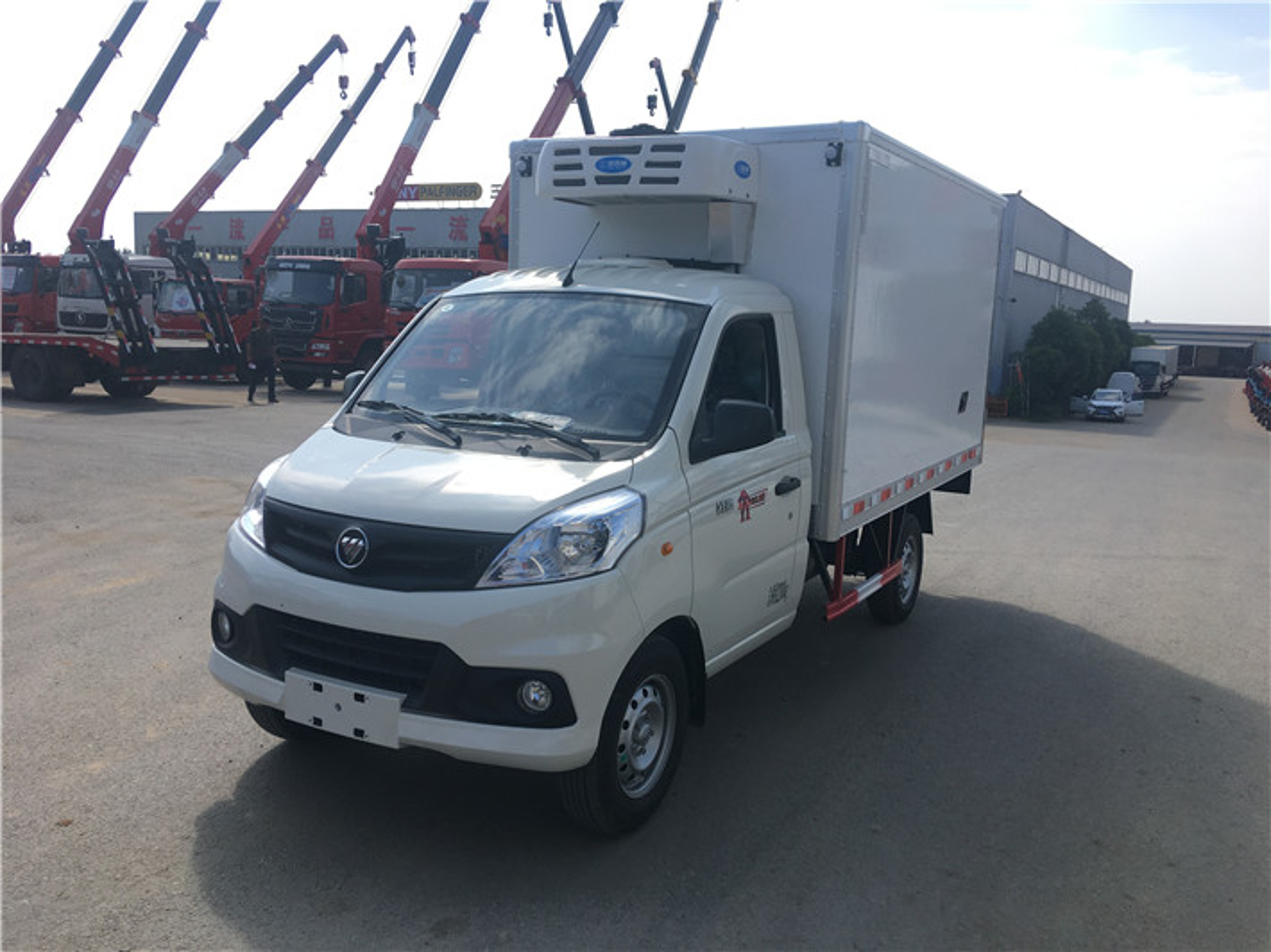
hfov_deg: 61.7
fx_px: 1064
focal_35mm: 29
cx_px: 636
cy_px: 476
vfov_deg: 48.2
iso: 25
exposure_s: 1/1131
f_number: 2.2
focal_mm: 4.15
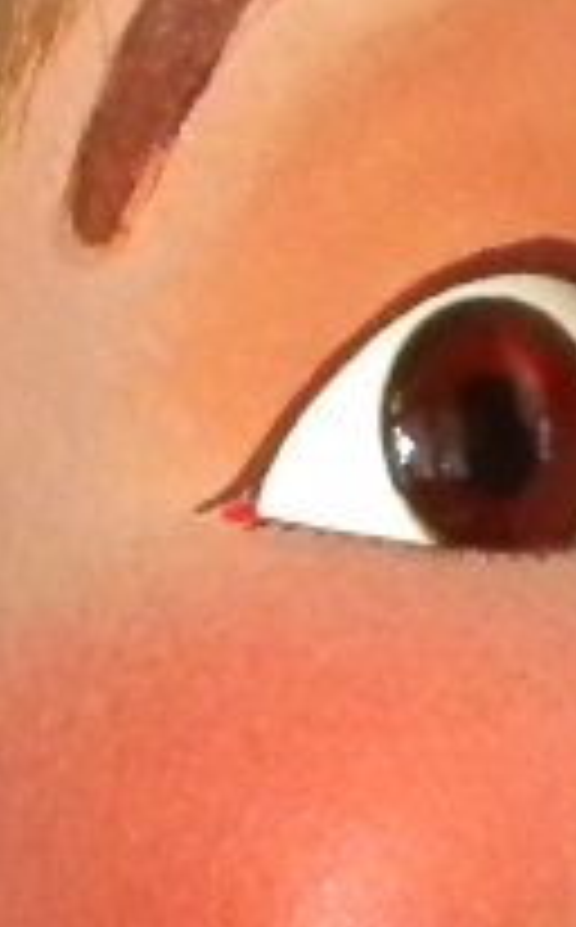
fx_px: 9055
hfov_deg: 3.6
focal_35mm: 359
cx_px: 202
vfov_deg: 5.9
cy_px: 536
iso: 400
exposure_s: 1/60
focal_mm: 12.3
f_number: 4.6
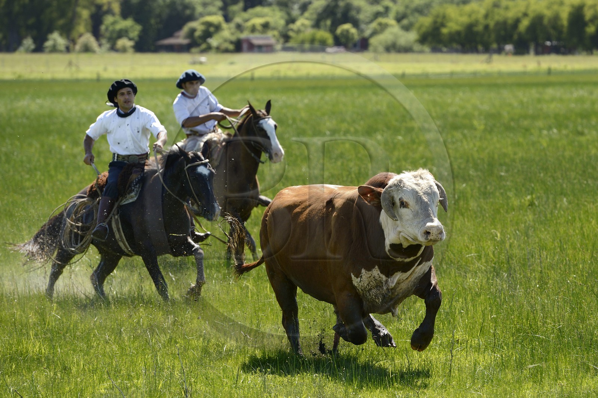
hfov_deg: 11.7
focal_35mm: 175
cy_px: 199
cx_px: 299
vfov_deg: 7.8
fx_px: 2906
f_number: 5.6
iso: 400
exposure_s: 1/800
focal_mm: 175
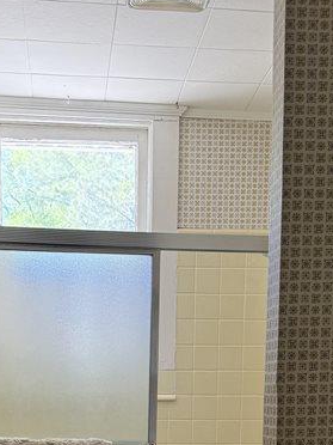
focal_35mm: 62
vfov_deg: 28.4
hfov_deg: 23.6
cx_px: 129
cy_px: 487
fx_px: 795
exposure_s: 1/121
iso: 125
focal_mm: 6.76
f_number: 1.78
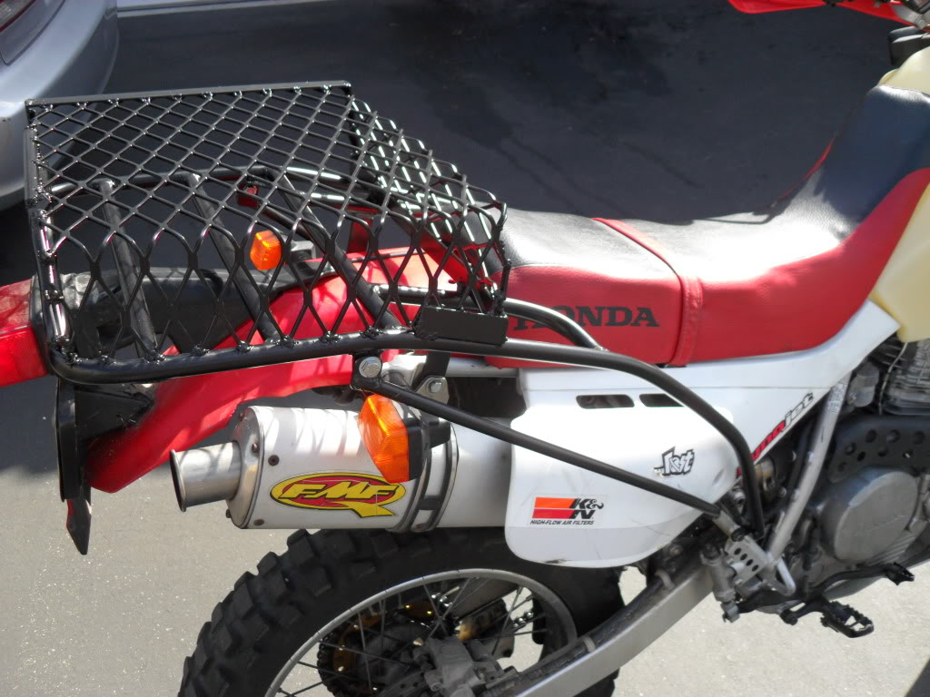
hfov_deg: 52.6
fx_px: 940
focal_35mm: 35
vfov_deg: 40.7
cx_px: 465
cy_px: 348
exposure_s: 1/500
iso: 100
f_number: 2.8
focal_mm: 6.2
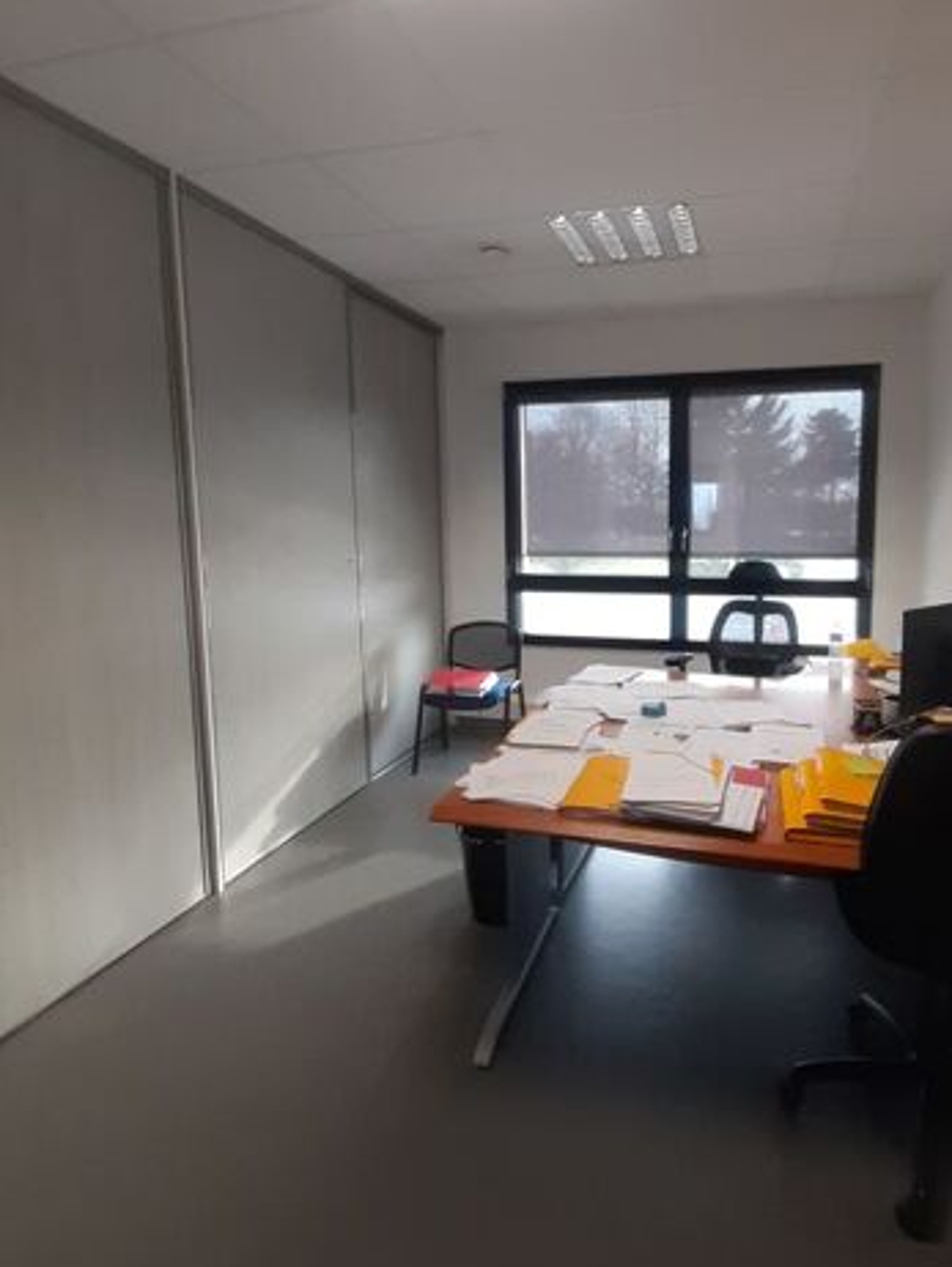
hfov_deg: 70.2
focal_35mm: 18
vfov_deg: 87.6
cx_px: 609
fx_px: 659
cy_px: 584
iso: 125
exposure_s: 1/50
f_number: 2.2
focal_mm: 1.13
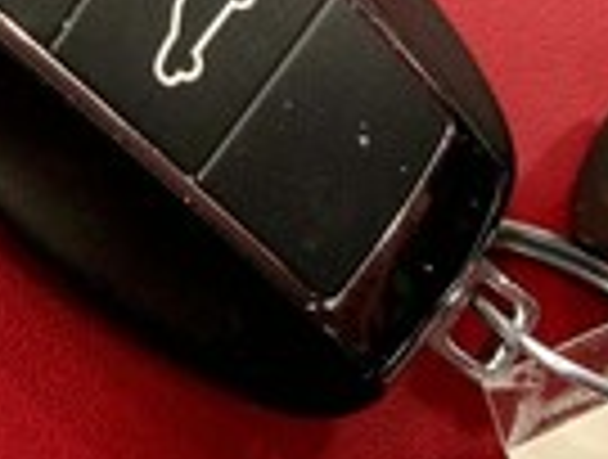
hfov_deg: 20.9
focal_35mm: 90
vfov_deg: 15.6
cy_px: -164
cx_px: -27
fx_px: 1585
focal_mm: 3
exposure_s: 1/41
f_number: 1.8
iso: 64
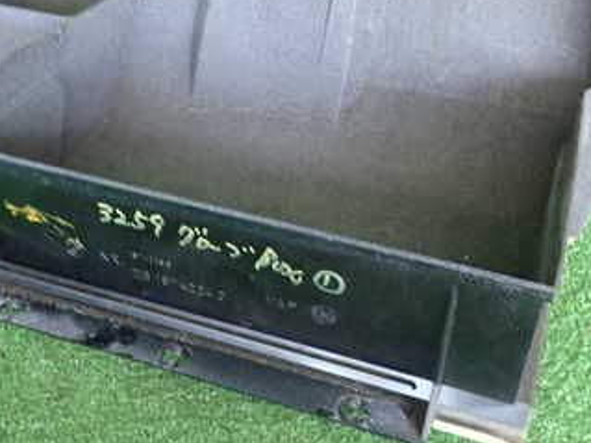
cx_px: 304
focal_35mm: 47
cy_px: 169
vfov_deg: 30.7
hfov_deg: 40.4
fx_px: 802
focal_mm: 4.5
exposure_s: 1/30
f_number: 2
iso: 200
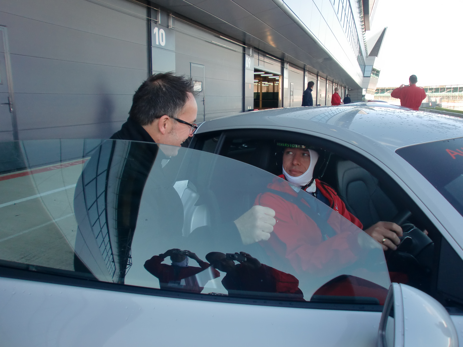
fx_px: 348
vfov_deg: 53.1
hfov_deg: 67.3
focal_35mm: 26
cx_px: 232
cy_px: 174
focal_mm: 4.65
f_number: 2.6
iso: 64
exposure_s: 1/250
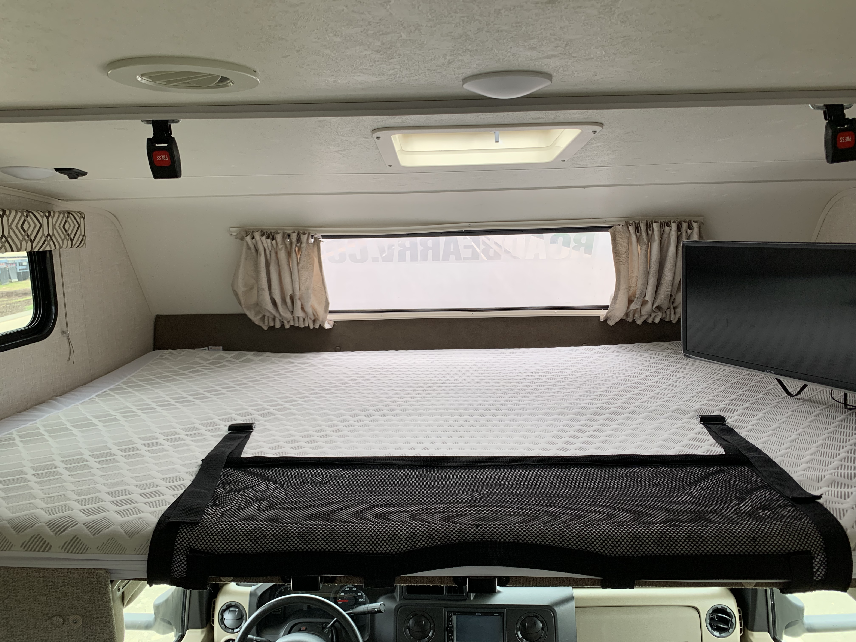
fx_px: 643
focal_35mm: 26
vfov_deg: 53.1
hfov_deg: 67.3
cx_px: 428
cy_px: 321
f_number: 1.8
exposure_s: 1/121
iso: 64
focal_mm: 4.25
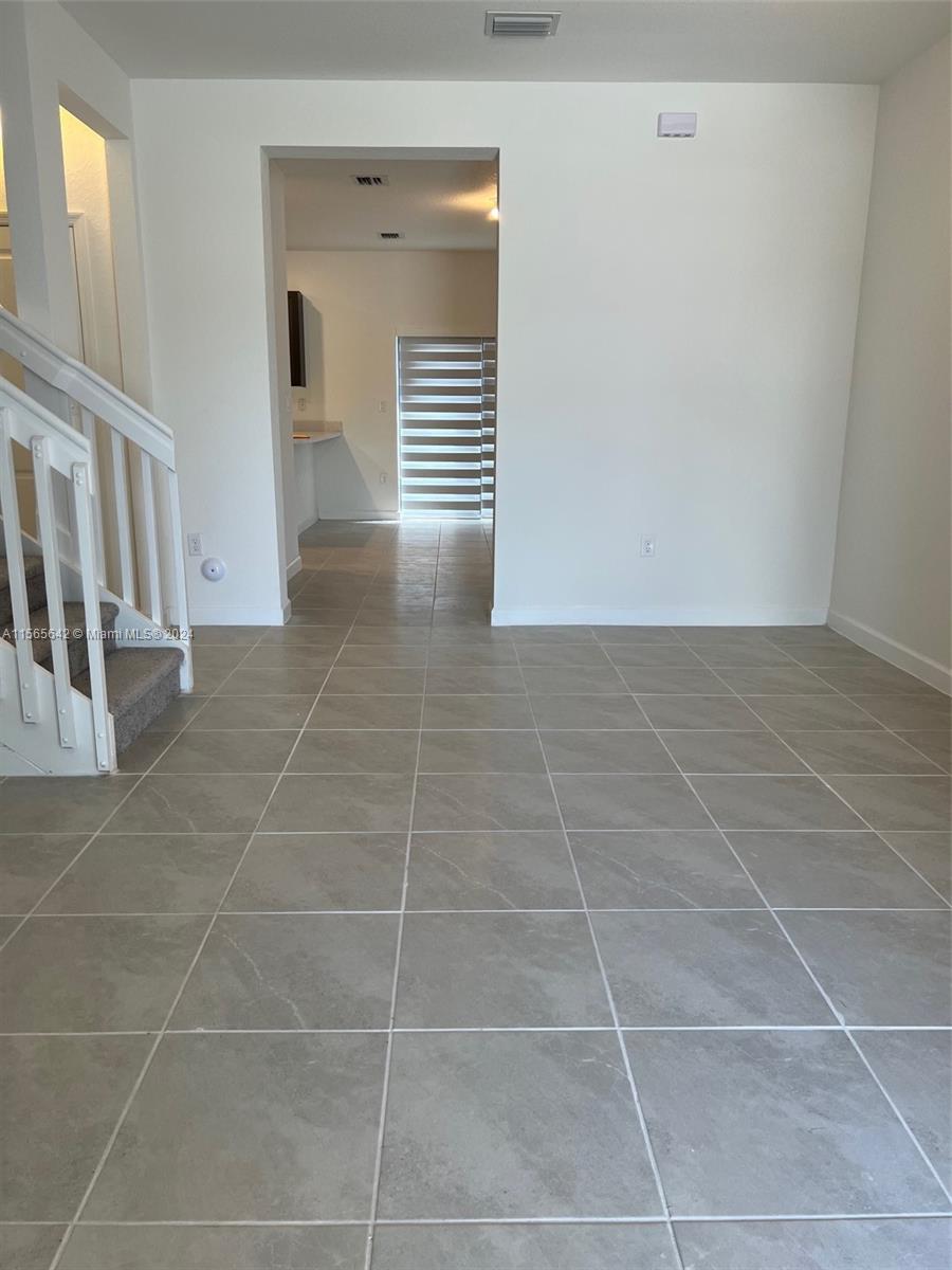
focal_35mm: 26
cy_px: 635
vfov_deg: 67.3
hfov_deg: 53.1
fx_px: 953
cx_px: 476
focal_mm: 5.7
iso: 64
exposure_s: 1/120
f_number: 1.5
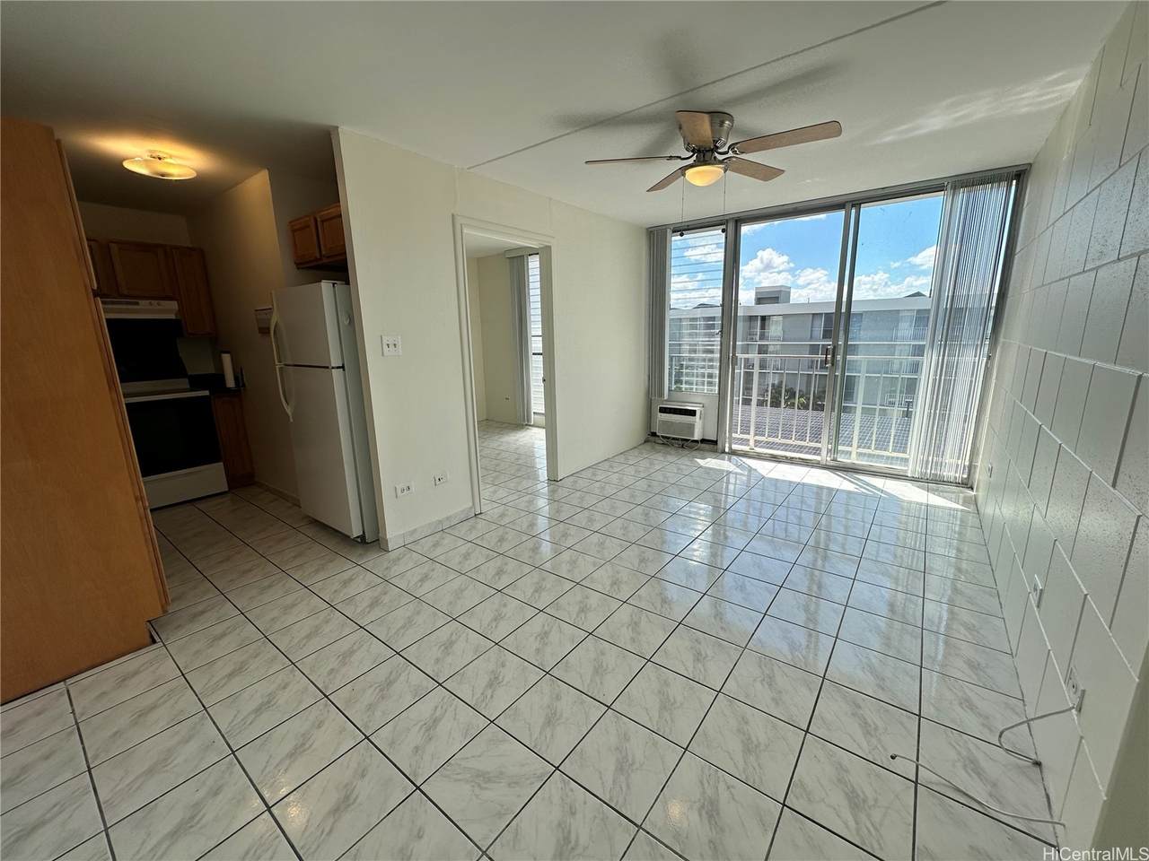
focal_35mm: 14
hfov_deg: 102.1
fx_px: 465
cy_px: 430
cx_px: 574
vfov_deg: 85.7
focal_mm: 2.22
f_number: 2.2
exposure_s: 1/569
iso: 40
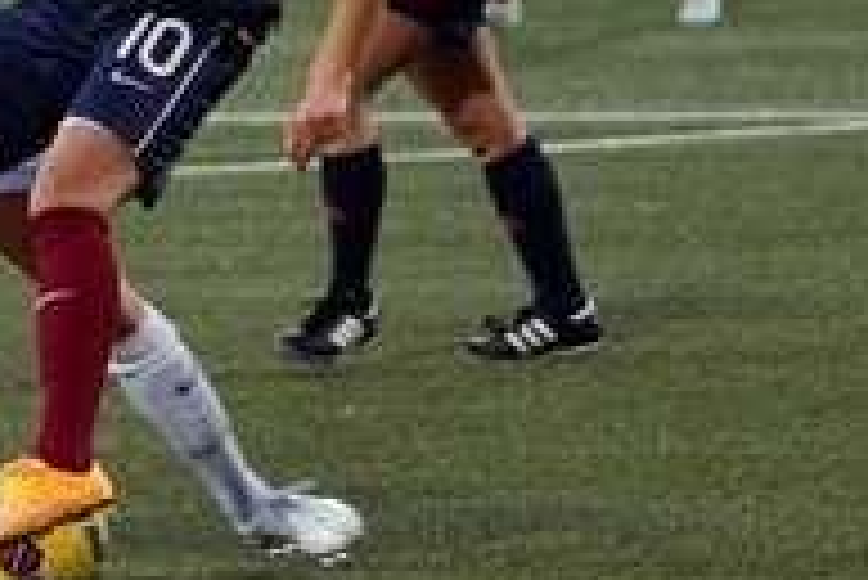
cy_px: 52
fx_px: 13512
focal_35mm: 560
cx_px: 58
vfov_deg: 2.5
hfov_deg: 3.7
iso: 800
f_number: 5
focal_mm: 180
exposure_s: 1/320
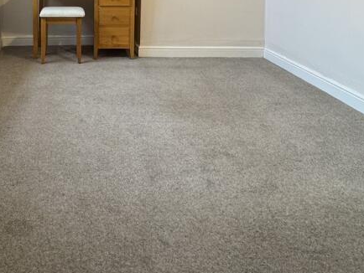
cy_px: -23
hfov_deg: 53.6
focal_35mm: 33
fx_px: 347
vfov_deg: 36.7
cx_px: 106
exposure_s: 1/50
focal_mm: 2.22
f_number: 2.2
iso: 200
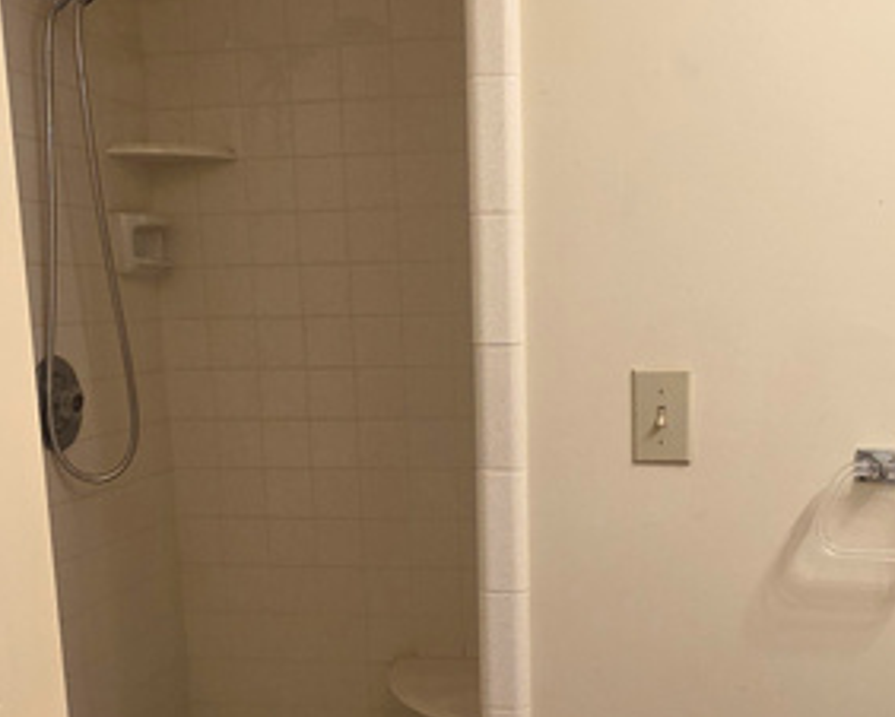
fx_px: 1219
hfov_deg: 40.2
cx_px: 505
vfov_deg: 32.1
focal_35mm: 46
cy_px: 555
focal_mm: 2.2
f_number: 1.9
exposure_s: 1/120
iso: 100
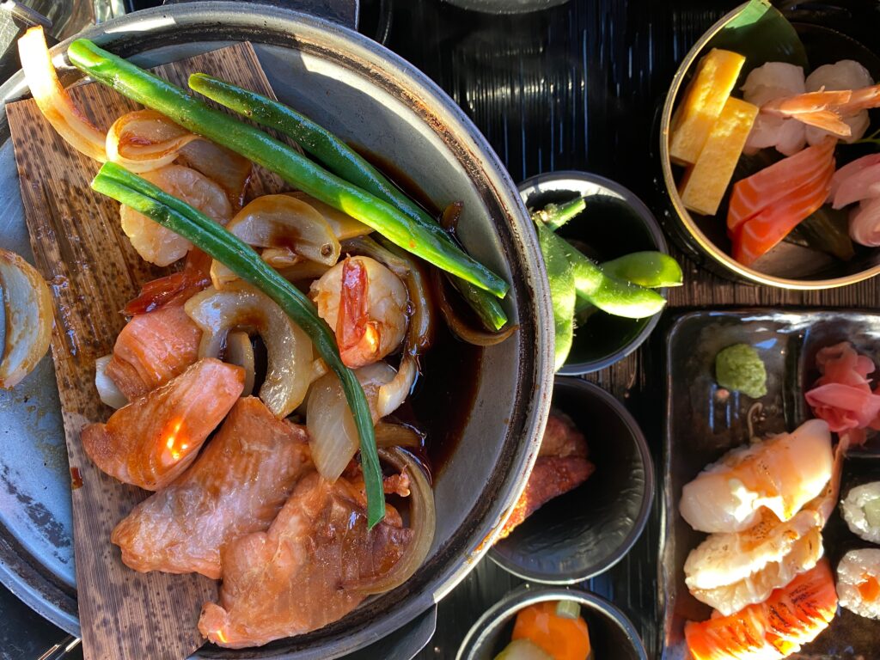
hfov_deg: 67.3
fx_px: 661
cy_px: 330
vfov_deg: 53.1
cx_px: 440
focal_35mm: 26
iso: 100
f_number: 1.8
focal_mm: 4.25
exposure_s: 1/50
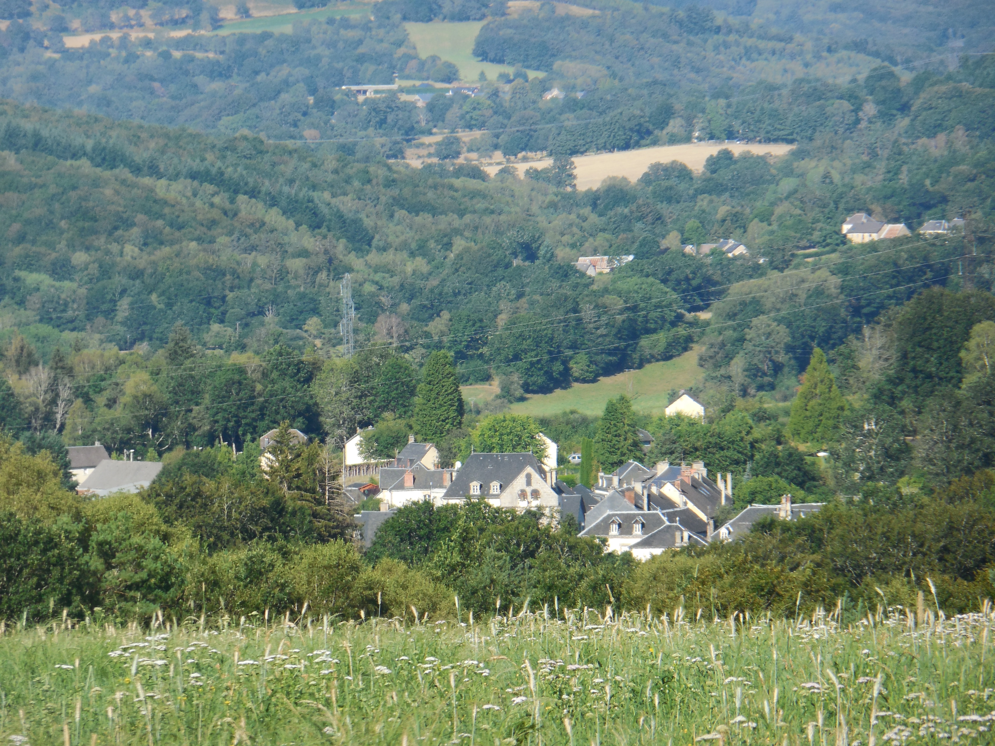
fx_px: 8623
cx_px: 498
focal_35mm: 300
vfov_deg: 5.0
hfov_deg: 6.6
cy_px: 373
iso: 125
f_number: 6.5
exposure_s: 1/250
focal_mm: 54
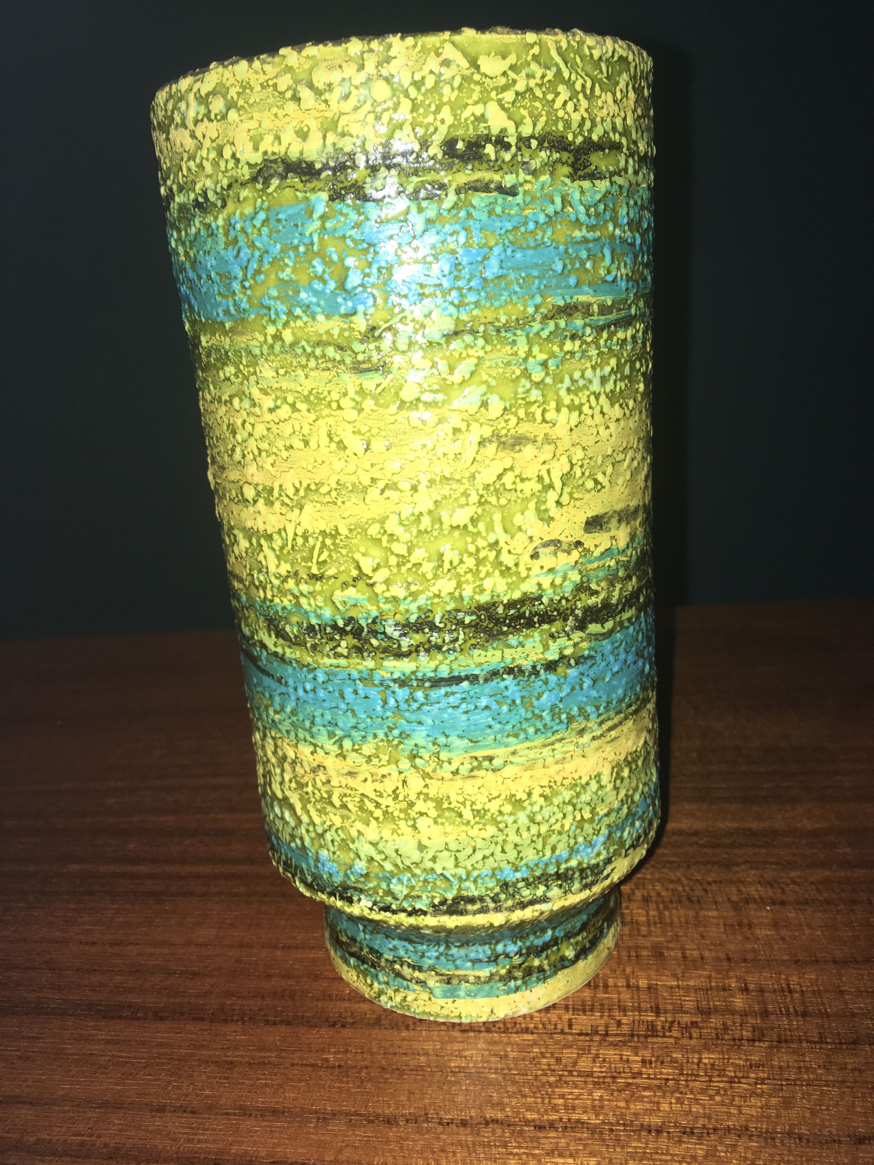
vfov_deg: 61.7
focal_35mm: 29
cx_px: 437
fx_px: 976
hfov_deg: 48.2
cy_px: 582
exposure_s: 1/48
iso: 25
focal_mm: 4.15
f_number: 2.2
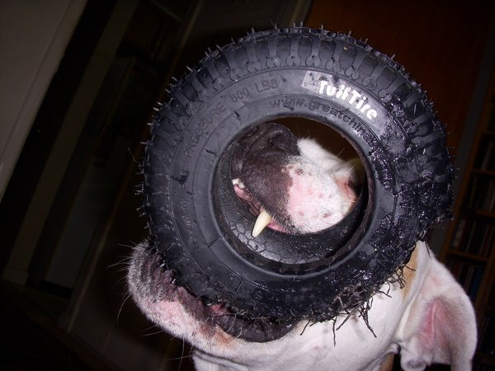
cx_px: 248
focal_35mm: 38
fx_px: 543
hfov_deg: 49.0
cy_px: 186
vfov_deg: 37.7
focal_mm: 6.3
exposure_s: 1/30
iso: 100
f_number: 3.3
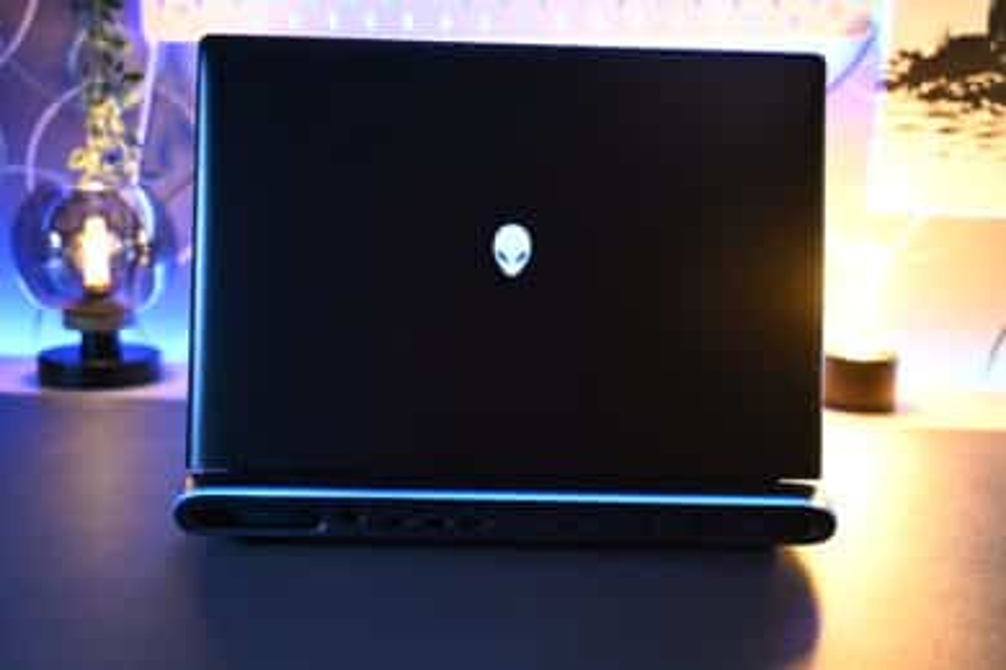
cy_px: 335
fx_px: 1090
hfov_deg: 49.6
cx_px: 503
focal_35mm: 39
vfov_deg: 34.2
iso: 2200
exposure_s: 1/40
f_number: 3.2
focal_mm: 39
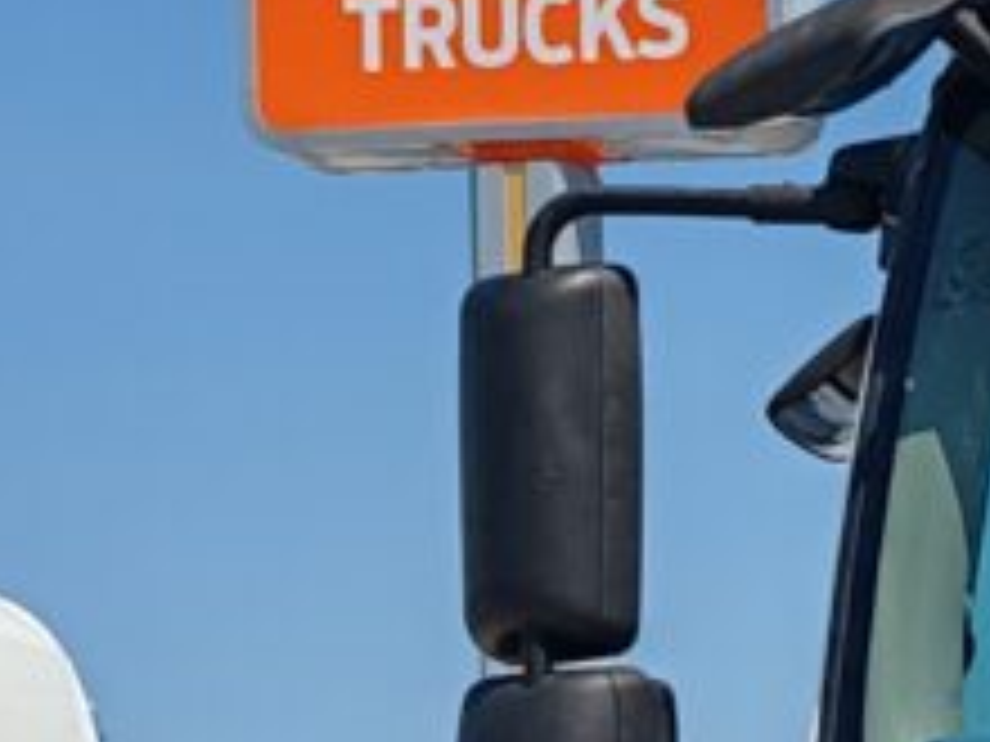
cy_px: 1327
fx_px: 4490
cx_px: 1971
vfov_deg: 9.0
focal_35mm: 157
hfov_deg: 11.4
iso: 50
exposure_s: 1/1100
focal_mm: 6.12
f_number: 1.9
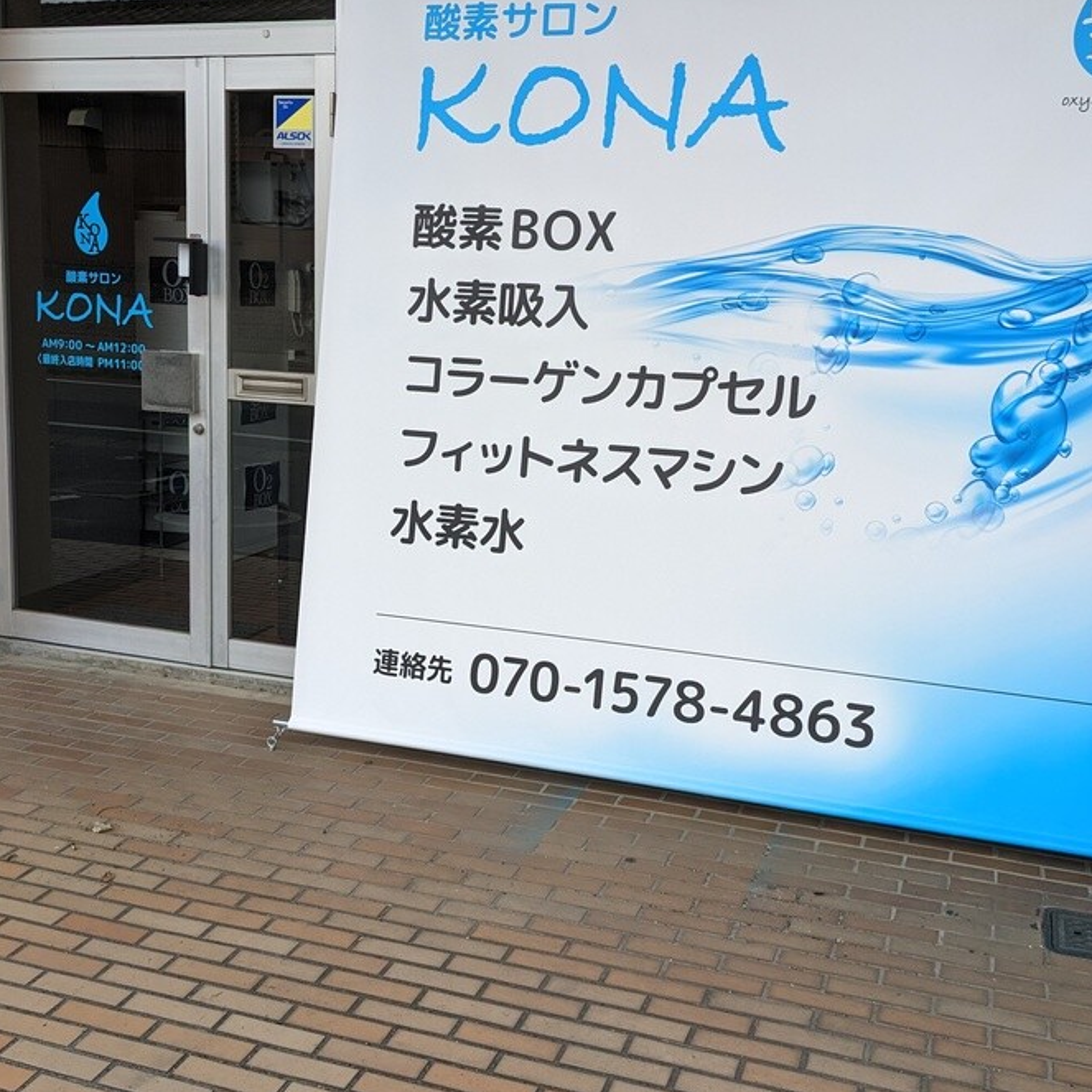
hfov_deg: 46.0
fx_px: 1285
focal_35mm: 36
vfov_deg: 45.9
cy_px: 469
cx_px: 588
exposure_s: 1/1376
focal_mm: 4.38
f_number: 1.73
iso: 72
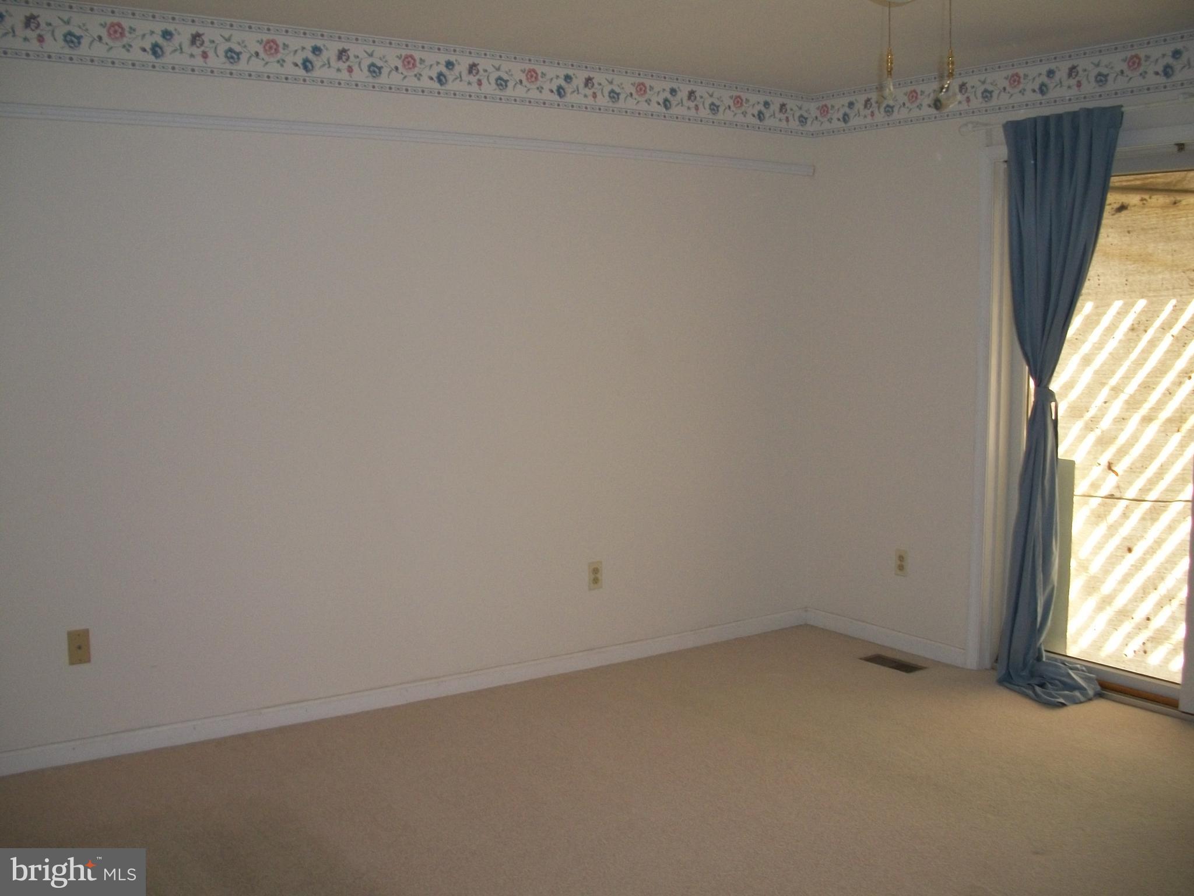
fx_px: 1207
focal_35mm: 35
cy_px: 448
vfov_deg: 40.7
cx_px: 597
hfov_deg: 52.6
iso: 160
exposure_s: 1/30
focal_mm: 6.3
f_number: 3.1
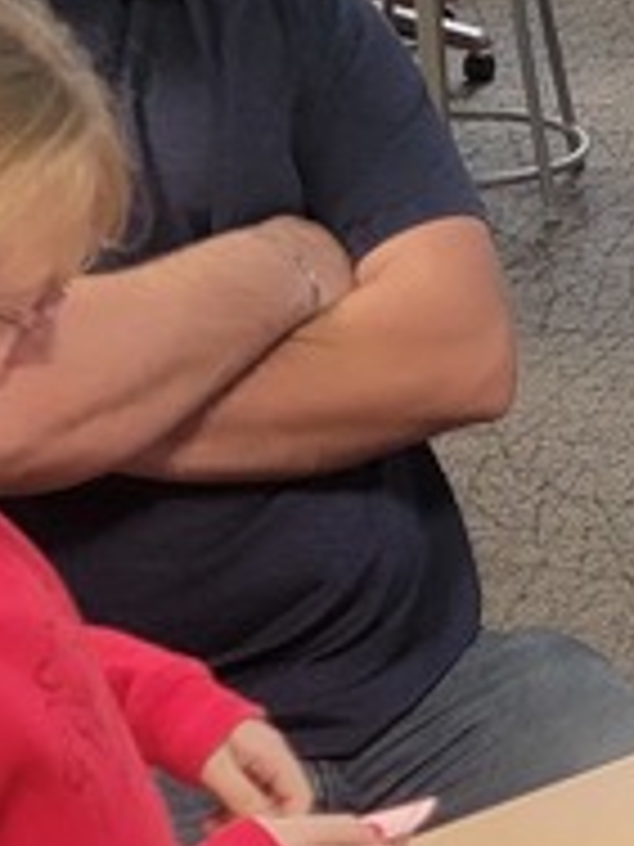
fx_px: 3199
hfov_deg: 10.6
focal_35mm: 131
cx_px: 1178
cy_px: 544
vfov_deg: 15.0
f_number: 1.8
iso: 200
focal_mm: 6.7
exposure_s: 1/120
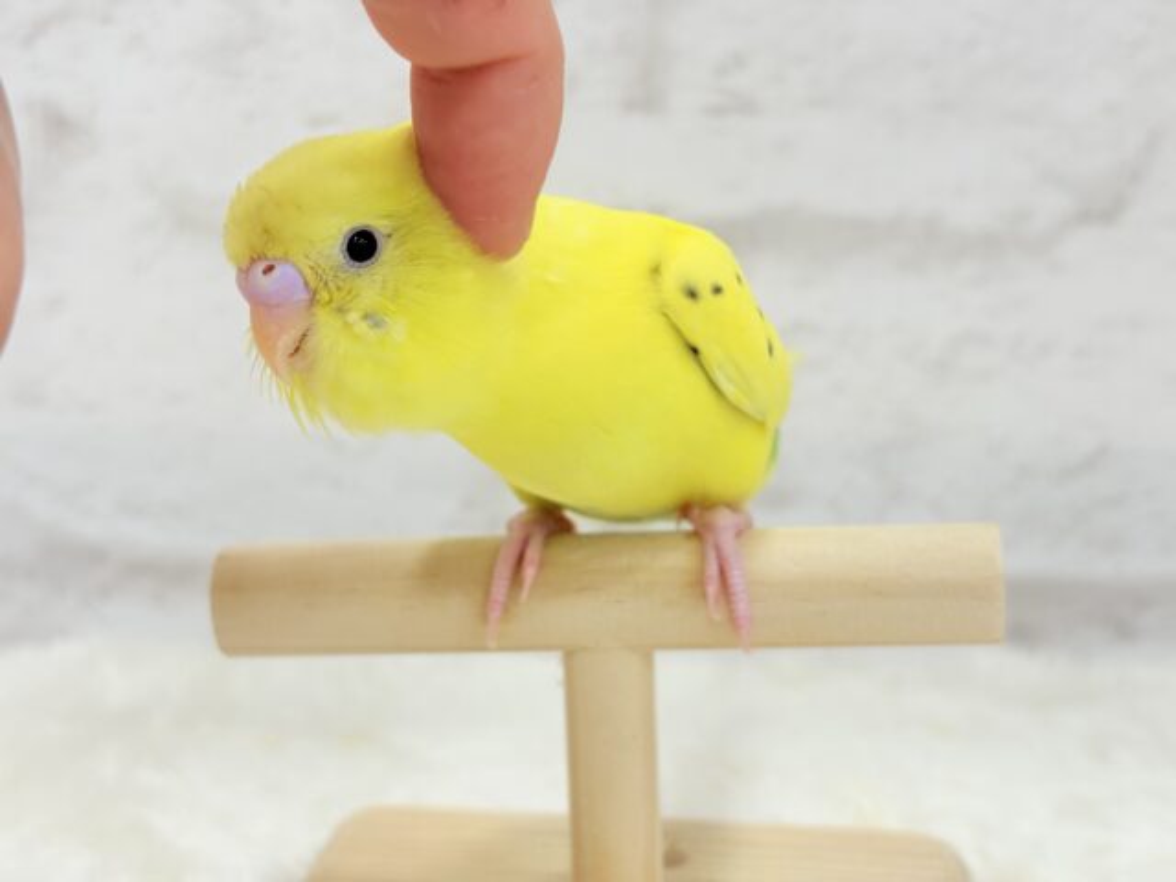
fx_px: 1767
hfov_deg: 36.8
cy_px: 441
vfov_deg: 28.0
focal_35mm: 52
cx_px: 588
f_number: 1.6
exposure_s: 1/50
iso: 40
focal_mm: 5.96
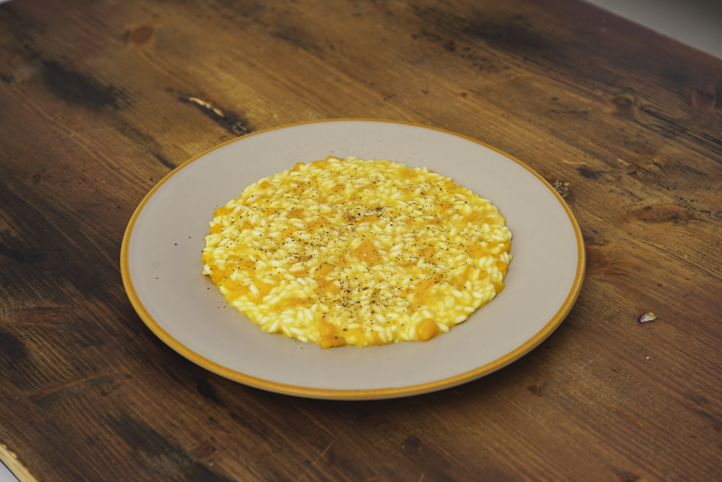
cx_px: 361
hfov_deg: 28.8
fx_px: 1405
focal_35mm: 70
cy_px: 241
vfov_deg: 19.5
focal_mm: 70
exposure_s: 1/100
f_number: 5.6
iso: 500
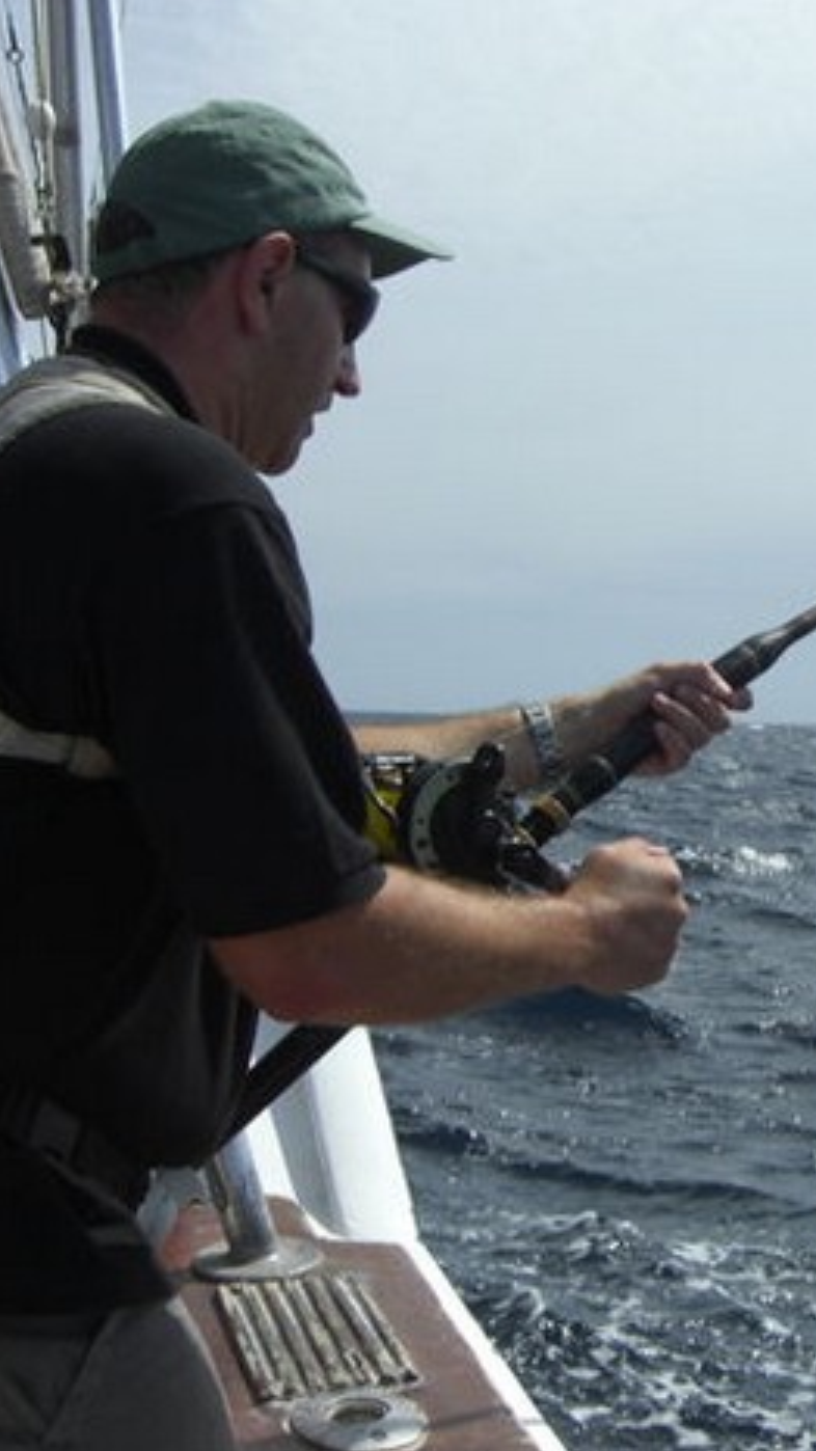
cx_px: 897
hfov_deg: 20.4
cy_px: 722
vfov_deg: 37.2
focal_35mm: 56
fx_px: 2155
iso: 80
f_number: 8
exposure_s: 1/400
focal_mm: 7.9
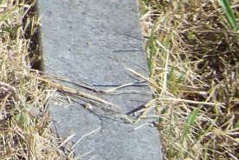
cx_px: -272
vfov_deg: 3.1
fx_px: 2891
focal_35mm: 435
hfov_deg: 4.6
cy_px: -203
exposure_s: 1/800
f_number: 3.2
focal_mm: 16.2
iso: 64
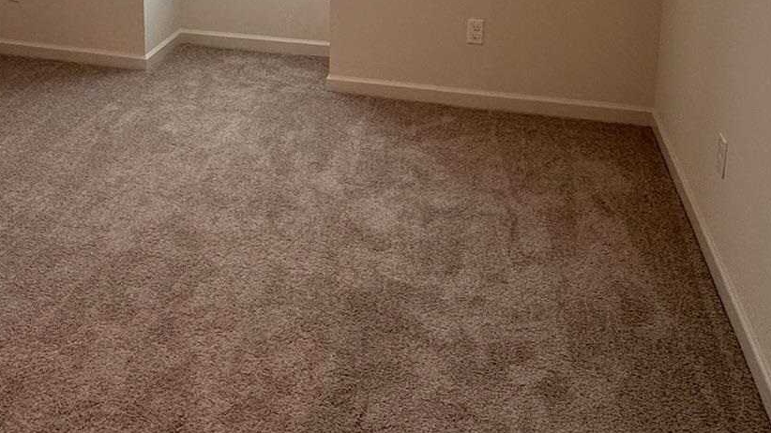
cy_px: -96
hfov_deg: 52.3
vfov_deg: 27.2
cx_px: 294
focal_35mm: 38
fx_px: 777
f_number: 2.2
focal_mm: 2.22
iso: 125
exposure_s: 1/120
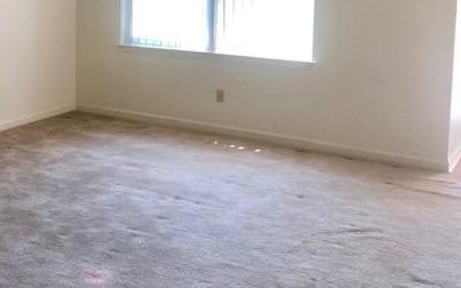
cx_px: 52
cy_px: 35
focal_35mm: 55
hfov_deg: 34.9
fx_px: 691
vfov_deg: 23.0
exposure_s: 1/30
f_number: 1.8
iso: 32
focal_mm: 3.99
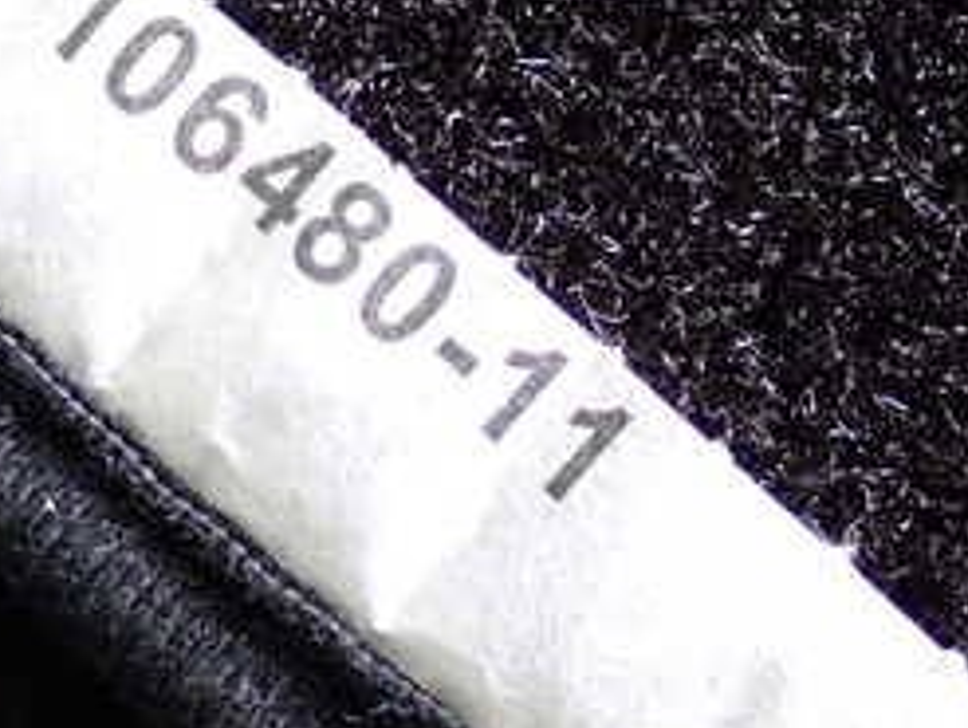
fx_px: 2799
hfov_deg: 19.6
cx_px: 488
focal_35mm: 100
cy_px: 272
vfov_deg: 14.8
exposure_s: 1/40
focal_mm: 7.31
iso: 640
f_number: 2.8
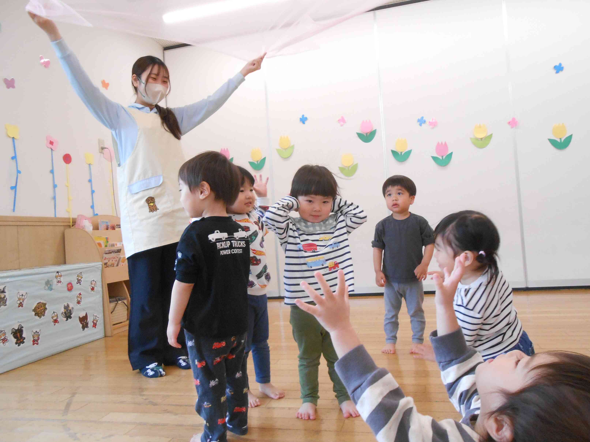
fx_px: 443
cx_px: 295
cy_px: 221
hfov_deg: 67.3
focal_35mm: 26
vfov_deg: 53.1
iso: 400
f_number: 3.5
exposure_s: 1/125
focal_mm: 4.6
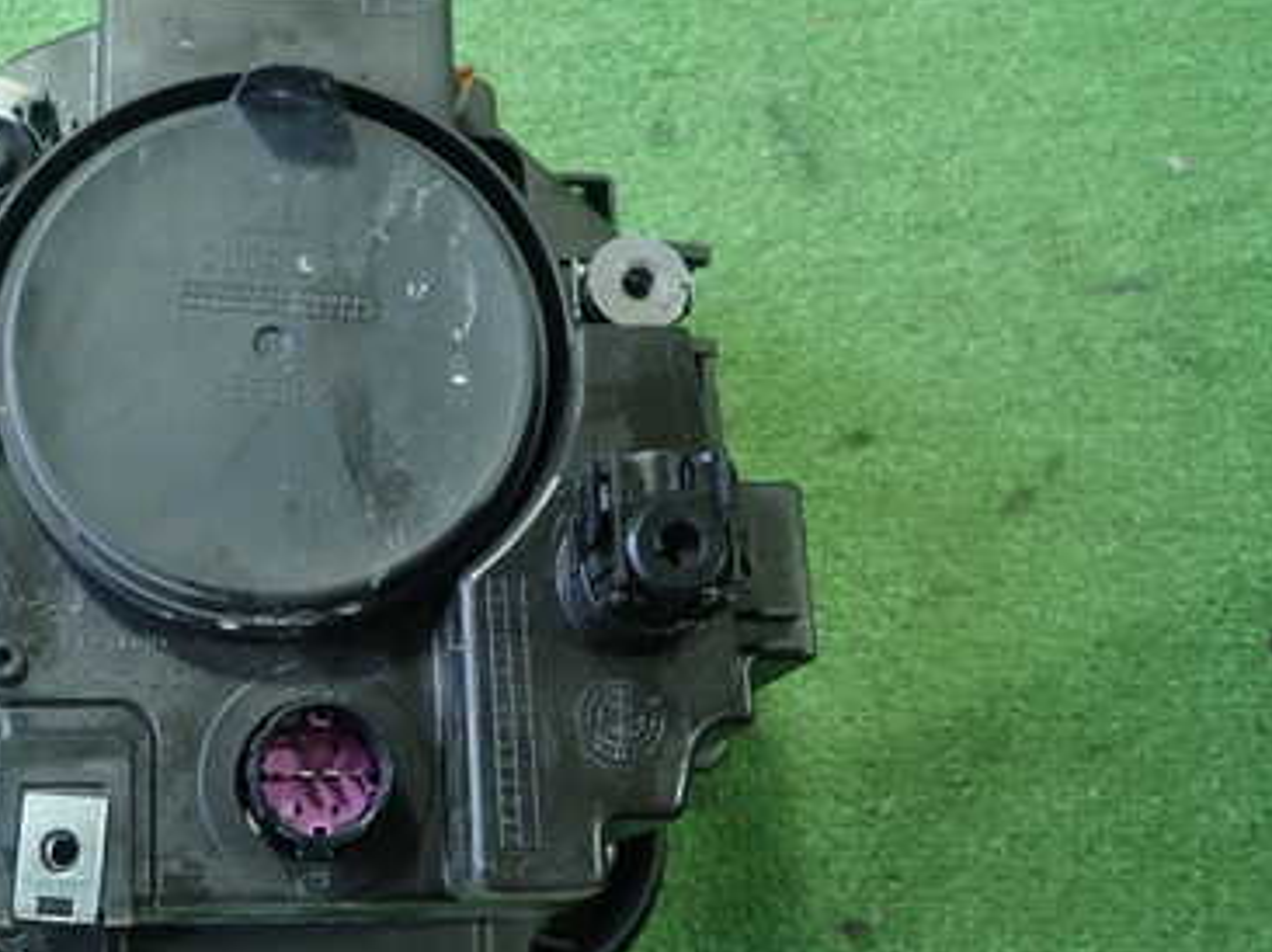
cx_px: 292
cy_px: 493
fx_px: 1506
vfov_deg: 35.1
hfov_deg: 44.0
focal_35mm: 41
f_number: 2
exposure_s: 1/40
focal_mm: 4.5
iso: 200
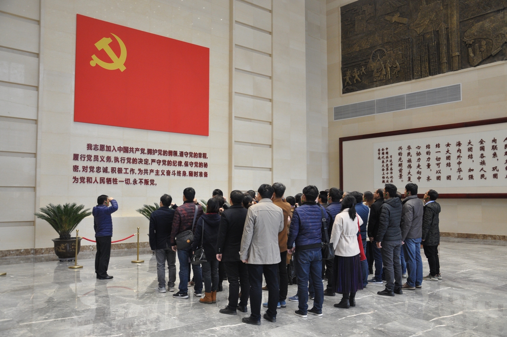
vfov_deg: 39.9
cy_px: 168
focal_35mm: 33
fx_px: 464
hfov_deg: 57.3
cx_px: 254
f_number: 4
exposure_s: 1/60
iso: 720
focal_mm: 22
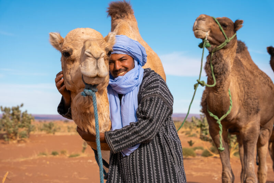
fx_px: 533
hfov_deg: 28.8
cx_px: 137
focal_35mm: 70
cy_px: 92
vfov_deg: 19.5
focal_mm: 70
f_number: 5.6
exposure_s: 1/3200
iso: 640
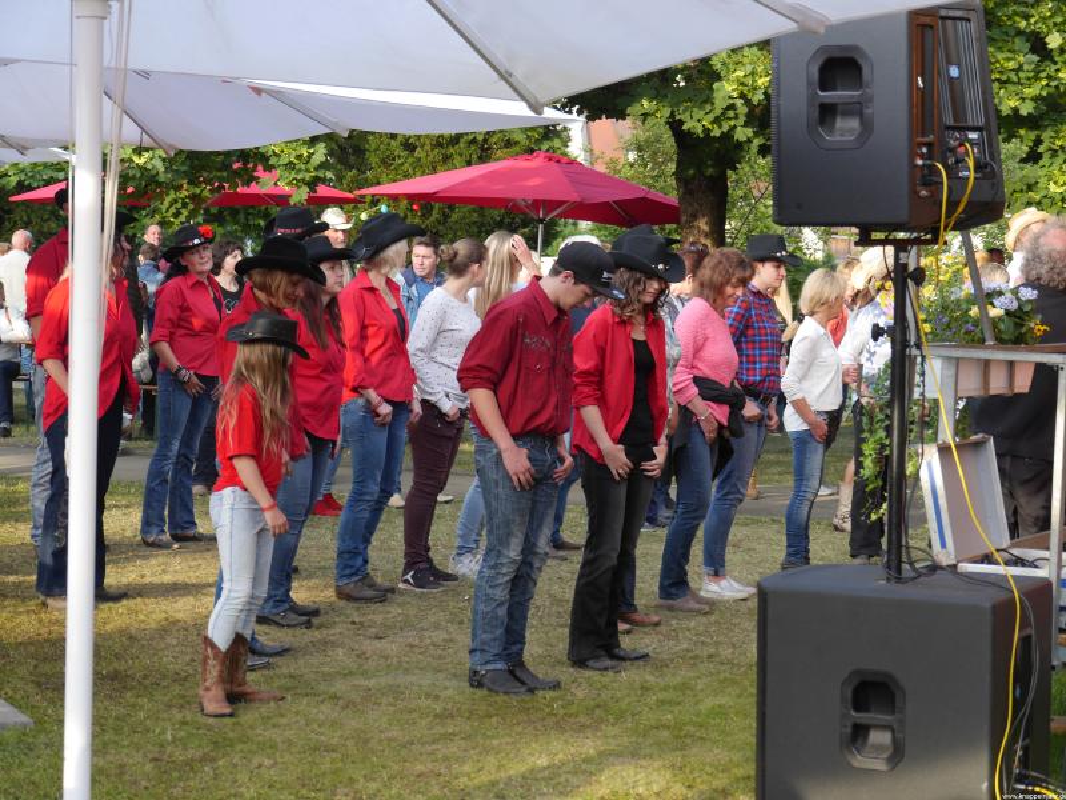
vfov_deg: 18.0
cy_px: 400
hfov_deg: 23.8
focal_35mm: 82
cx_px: 533
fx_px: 2525
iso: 400
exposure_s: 1/125
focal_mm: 41
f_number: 5.3
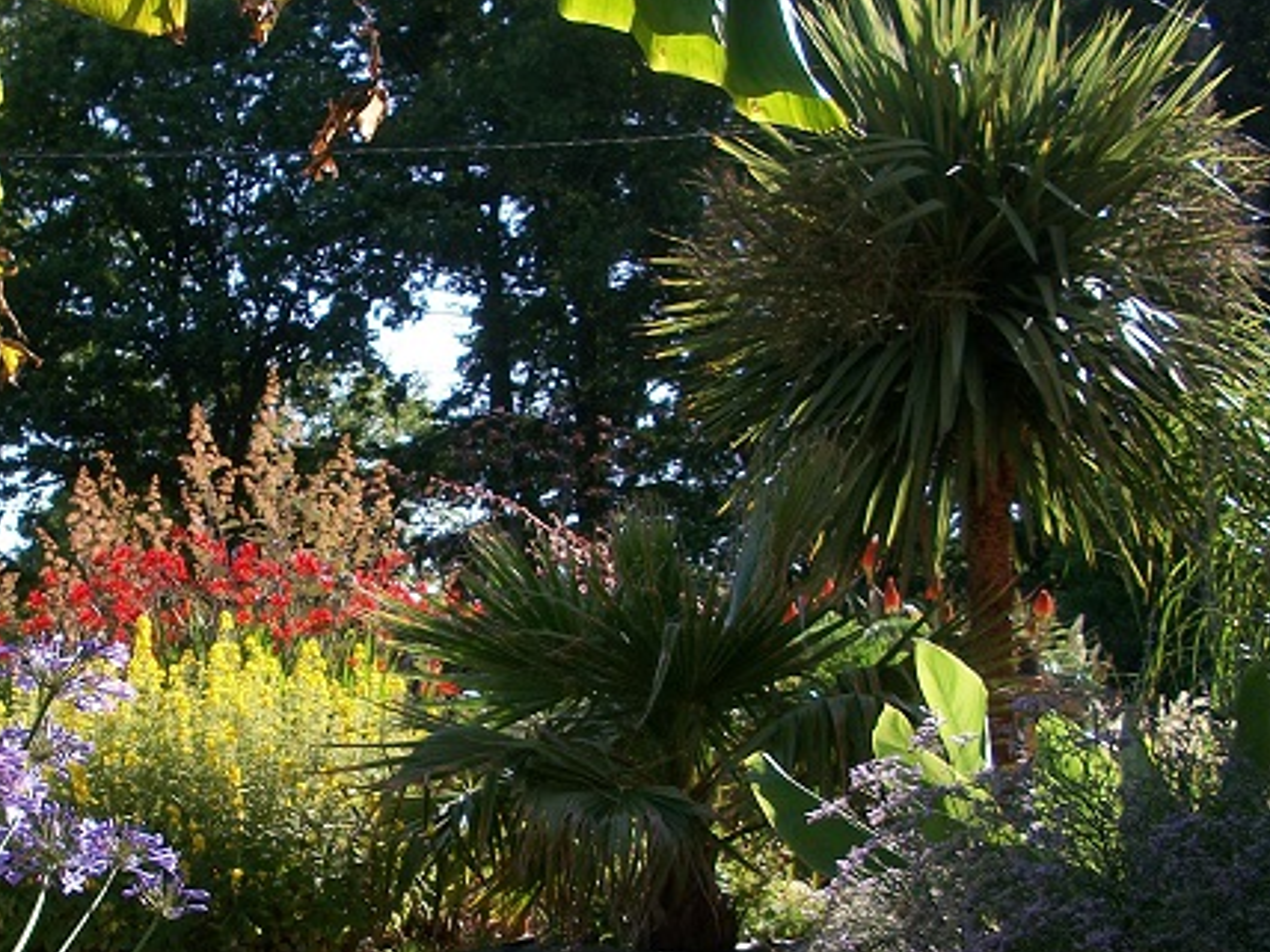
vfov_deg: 24.2
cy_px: 673
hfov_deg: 31.4
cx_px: 274
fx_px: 2201
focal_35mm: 60
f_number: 3.1
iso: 80
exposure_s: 1/500
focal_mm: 6.3
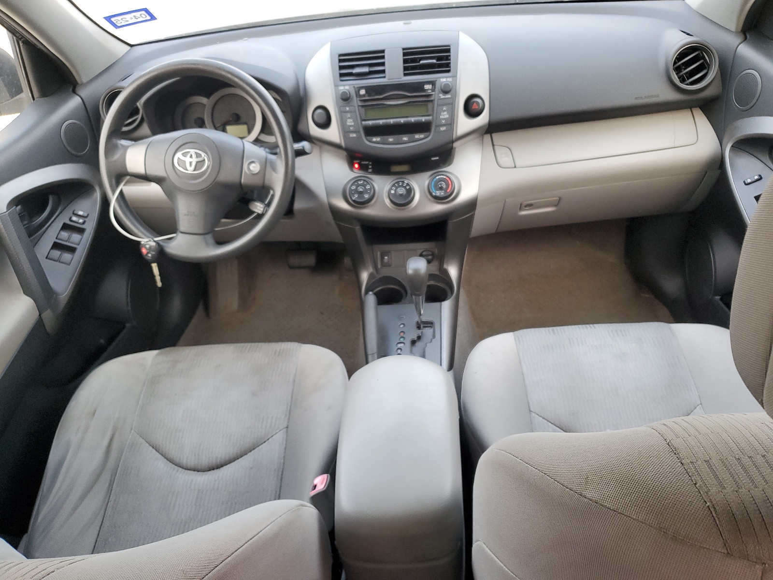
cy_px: 290
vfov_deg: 53.1
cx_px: 386
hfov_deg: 67.3
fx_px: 581
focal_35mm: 26
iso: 91
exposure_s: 1/120
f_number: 1.5
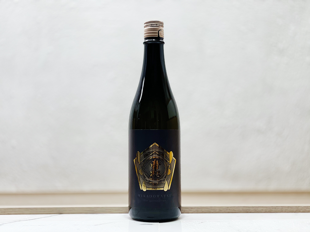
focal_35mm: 52
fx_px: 466
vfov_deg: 28.0
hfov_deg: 36.8
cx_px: 155
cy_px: 116
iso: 80
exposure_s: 1/100
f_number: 2
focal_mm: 6
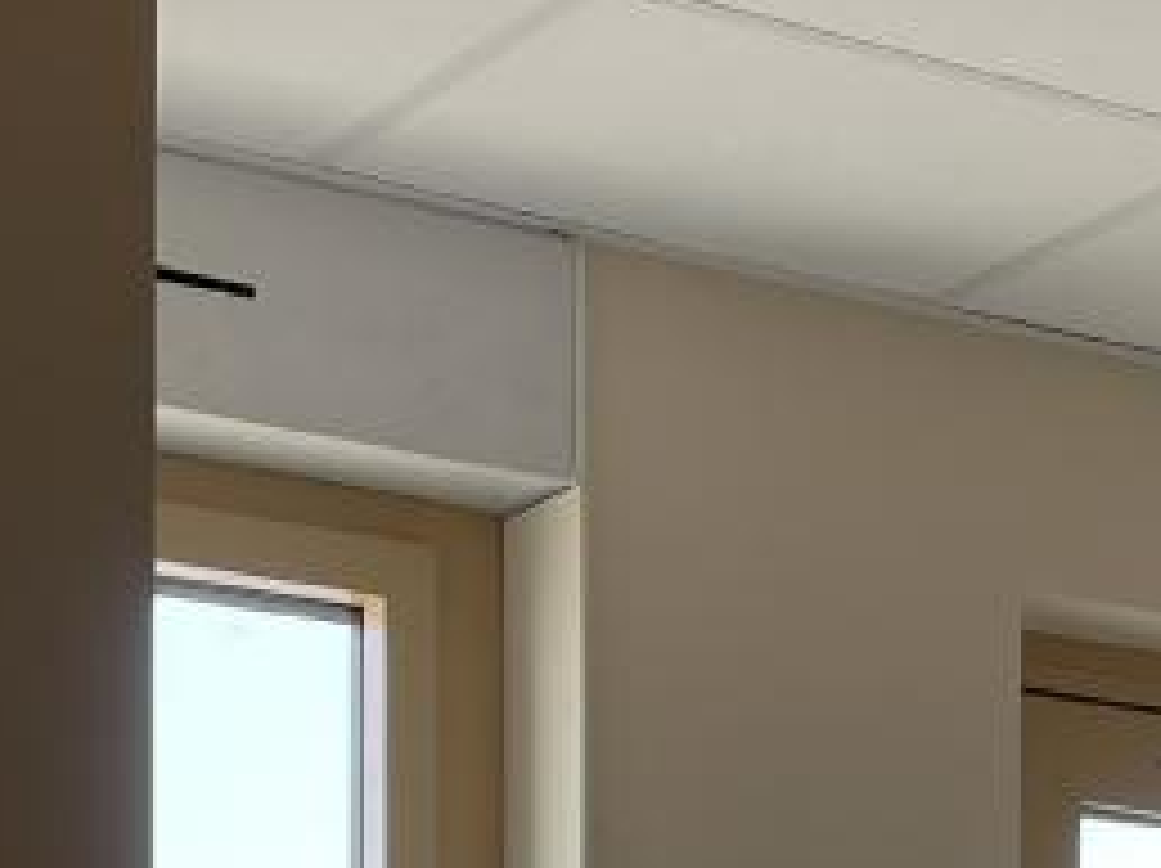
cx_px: 1098
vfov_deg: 10.6
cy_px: 1709
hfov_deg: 15.1
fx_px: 4323
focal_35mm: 129
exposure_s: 1/262
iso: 32
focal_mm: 4.2
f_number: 1.6
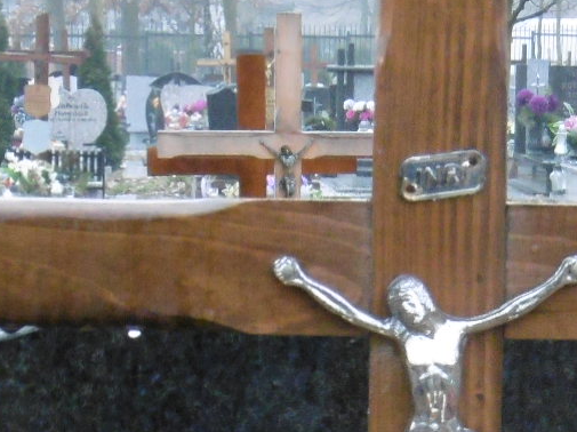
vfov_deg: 7.1
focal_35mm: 207
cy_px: 625
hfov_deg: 9.5
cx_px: 478
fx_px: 3448
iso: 400
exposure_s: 1/60
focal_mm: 9.2
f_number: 4
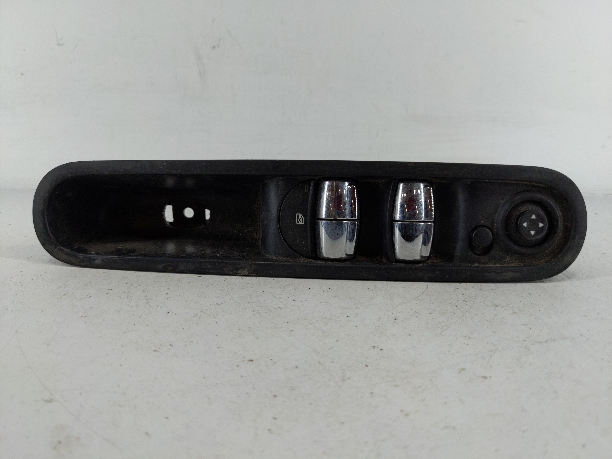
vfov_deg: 54.9
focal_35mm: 25
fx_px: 442
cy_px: 230
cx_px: 306
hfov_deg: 69.4
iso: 60
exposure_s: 1/144
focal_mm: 4.38
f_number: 1.73
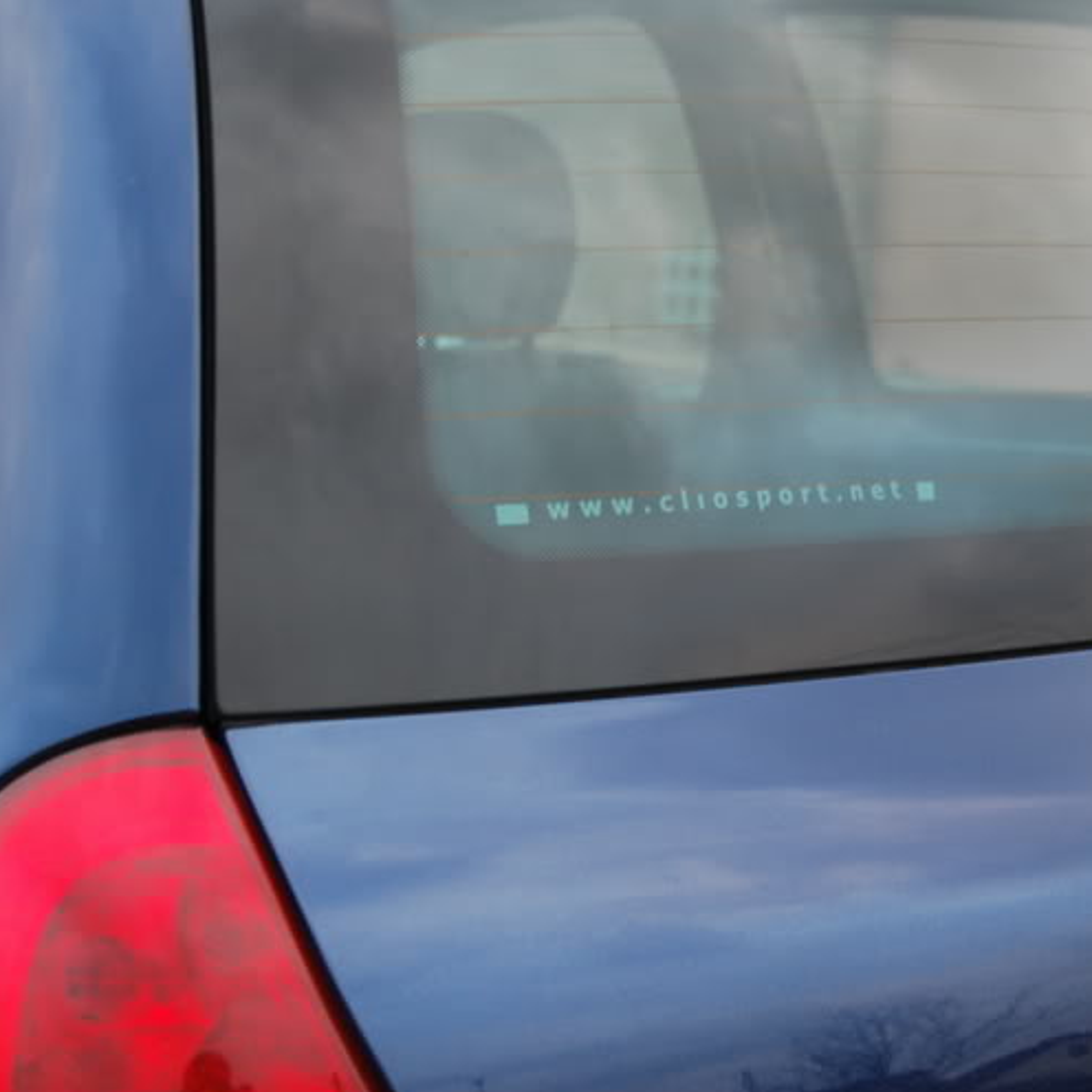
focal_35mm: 70
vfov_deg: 24.7
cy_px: 517
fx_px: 2498
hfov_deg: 24.5
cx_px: 768
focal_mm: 34
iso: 400
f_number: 4.5
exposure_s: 1/20
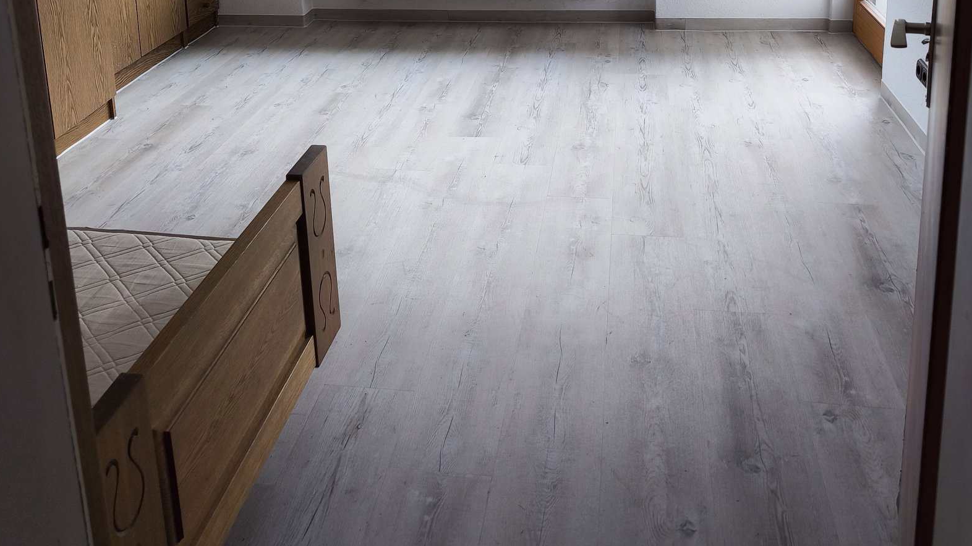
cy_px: -39
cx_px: 487
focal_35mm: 34
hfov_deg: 58.0
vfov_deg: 31.2
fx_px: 876
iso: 125
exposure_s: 1/100
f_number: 1.6
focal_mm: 6.57
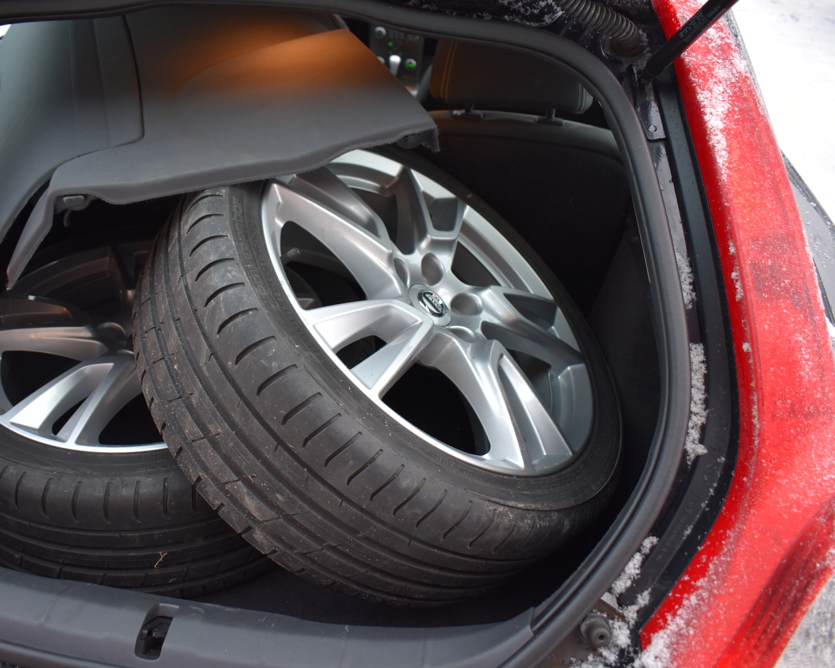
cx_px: 336
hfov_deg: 56.8
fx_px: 766
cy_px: 337
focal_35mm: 31
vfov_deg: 47.1
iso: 500
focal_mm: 18
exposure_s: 1/60
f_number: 4
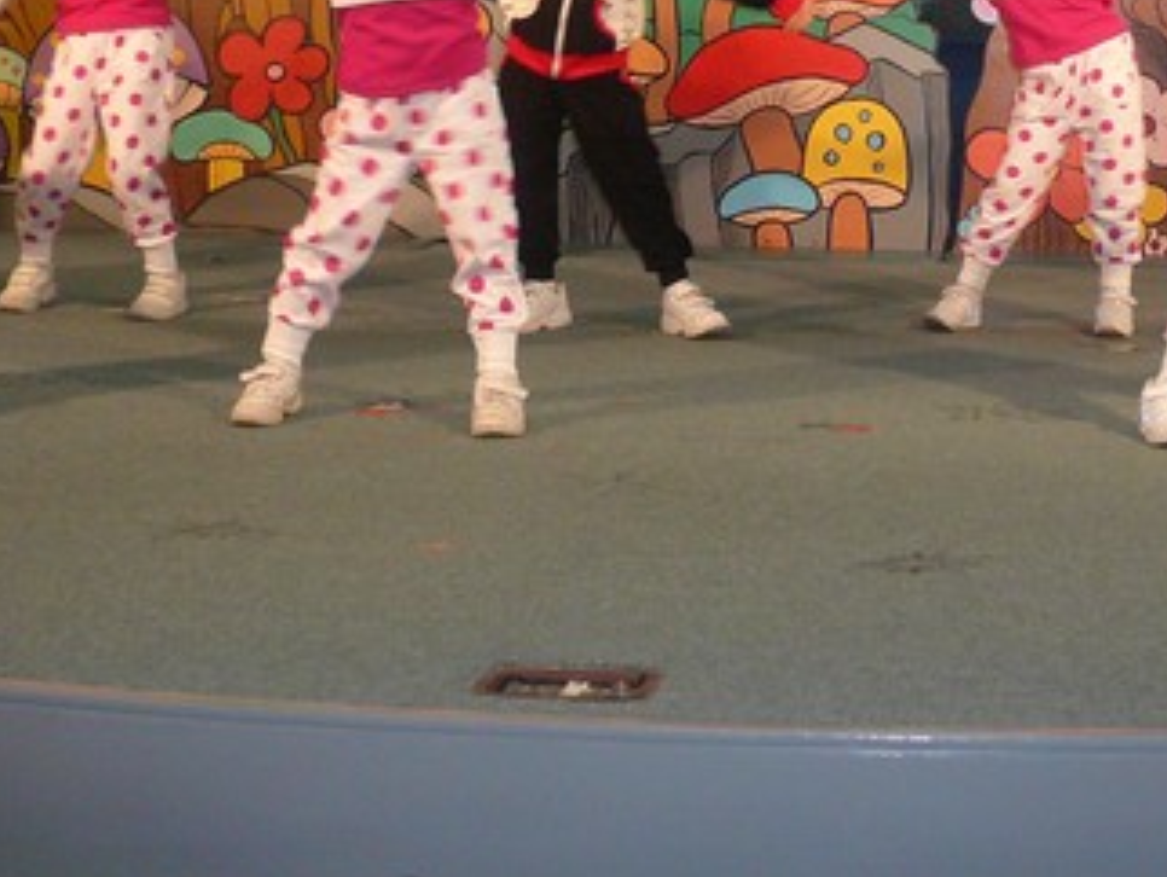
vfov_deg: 19.2
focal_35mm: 72
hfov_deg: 26.7
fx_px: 2429
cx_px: 848
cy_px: -199
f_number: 2.8
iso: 100
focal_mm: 4.7
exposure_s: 1/30
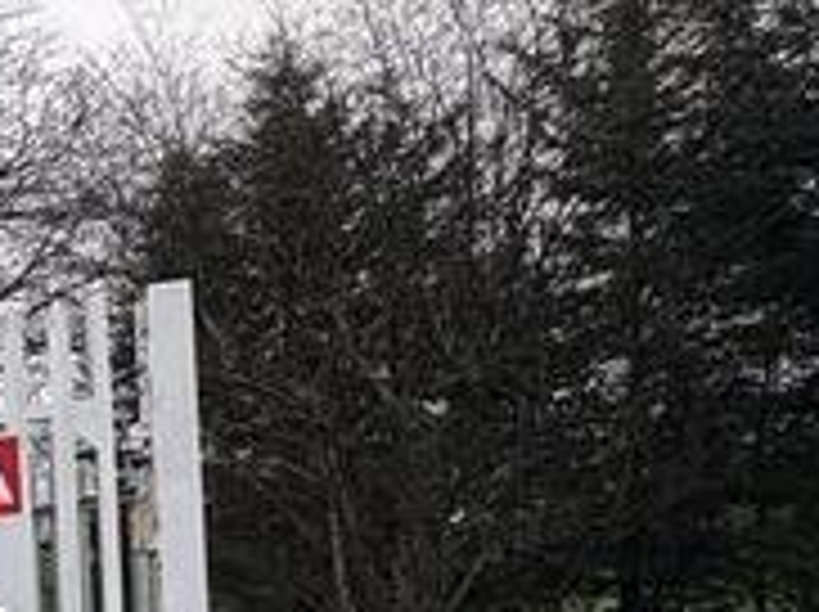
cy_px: 900
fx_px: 1630
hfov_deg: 20.4
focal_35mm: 69
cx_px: -644
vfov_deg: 18.9
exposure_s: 1/200
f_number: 2.2
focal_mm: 2.22
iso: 40
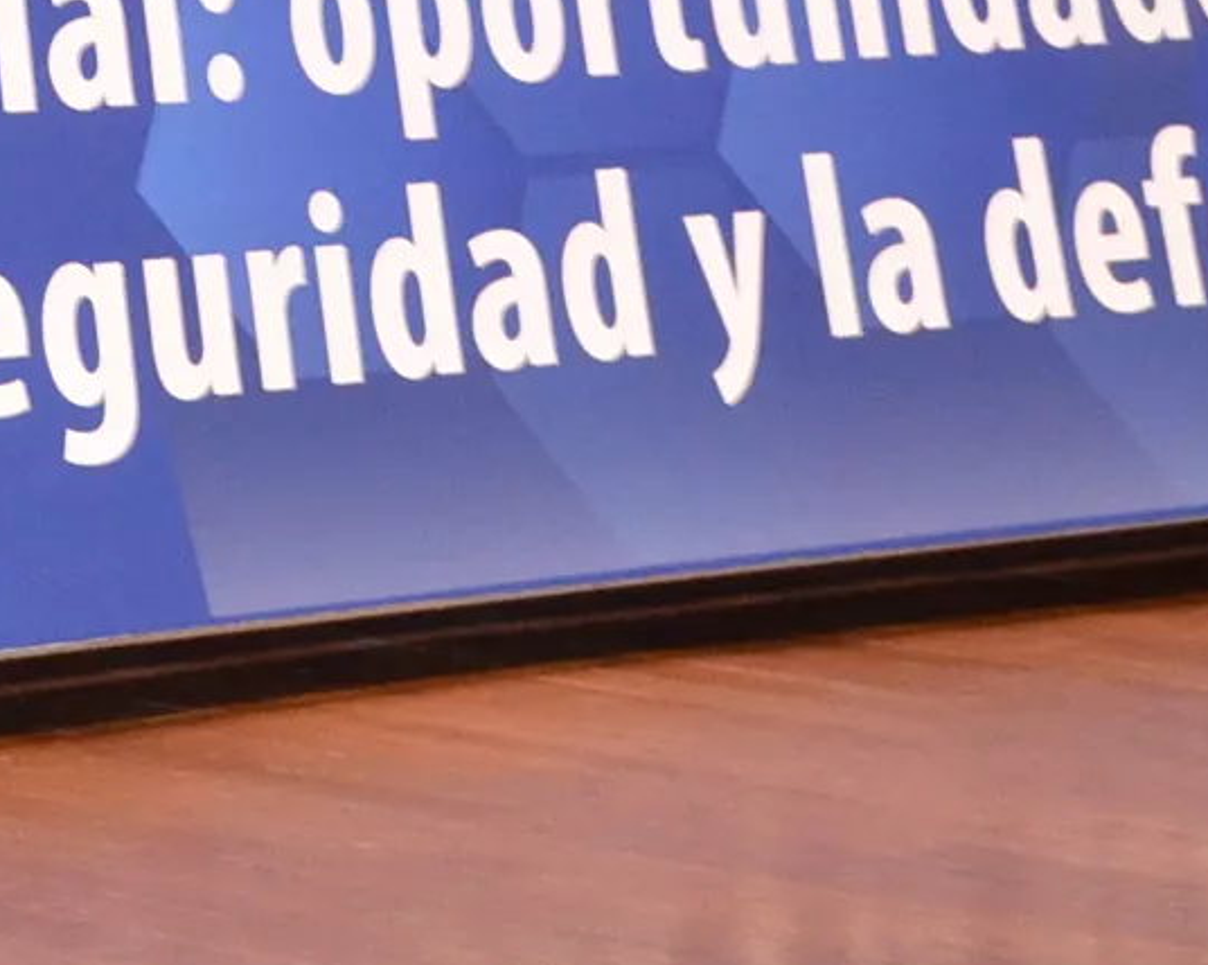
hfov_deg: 9.8
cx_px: -1282
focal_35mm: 181
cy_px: -769
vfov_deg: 8.2
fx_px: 6466
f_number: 6.3
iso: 2000
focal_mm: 28
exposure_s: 1/60
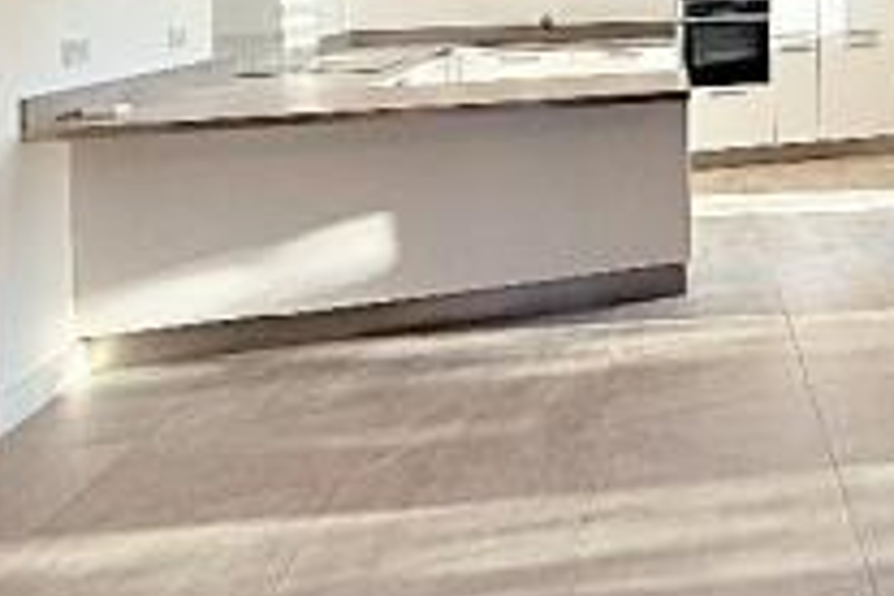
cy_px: -19
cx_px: 1211
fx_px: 1018
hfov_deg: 32.6
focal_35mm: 41
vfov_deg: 30.1
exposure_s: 1/137
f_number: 2.2
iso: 64
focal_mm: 2.22
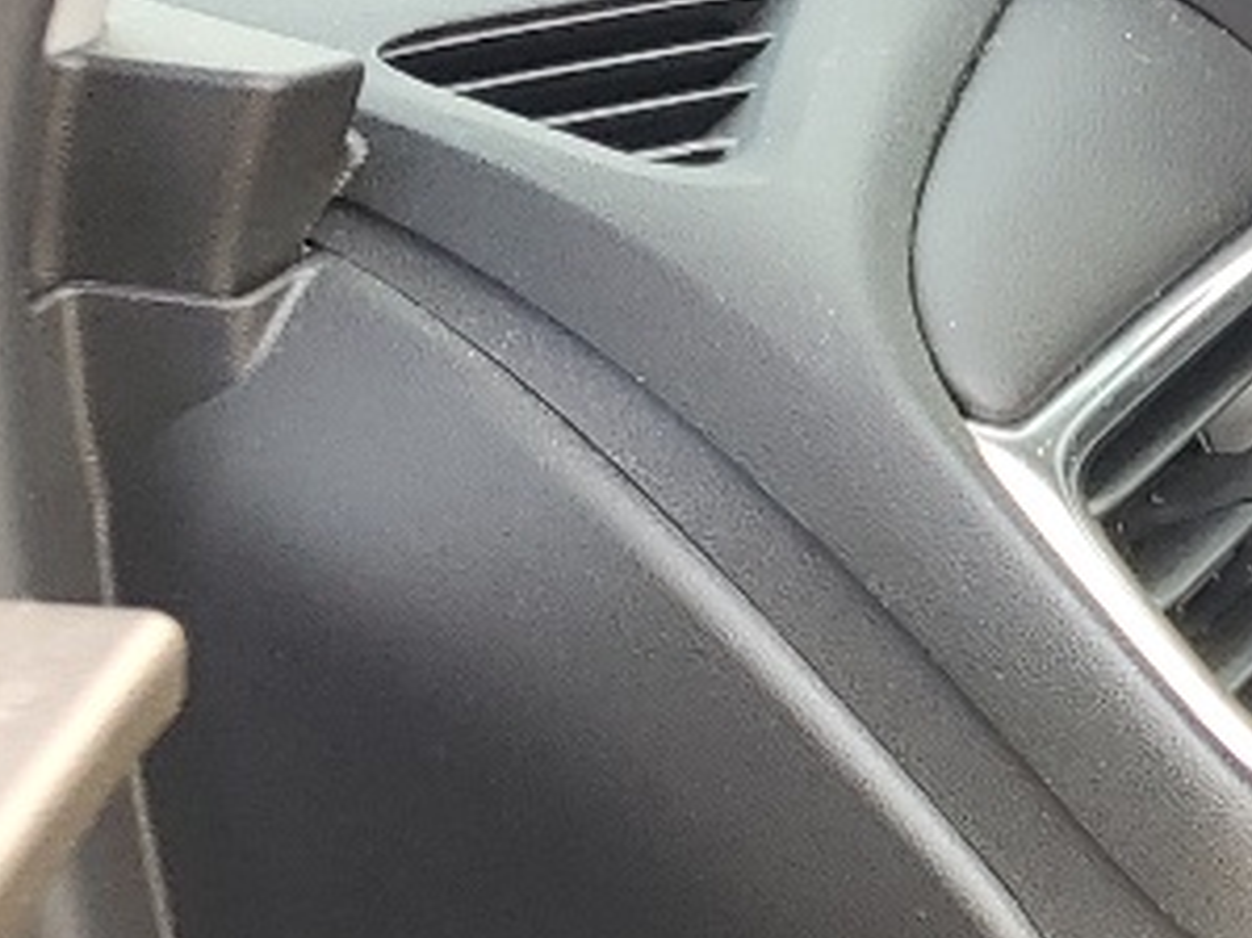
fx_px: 5025
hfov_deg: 11.5
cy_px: 293
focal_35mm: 139
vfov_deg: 10.7
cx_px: 3065
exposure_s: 1/217
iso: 50
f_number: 1.5
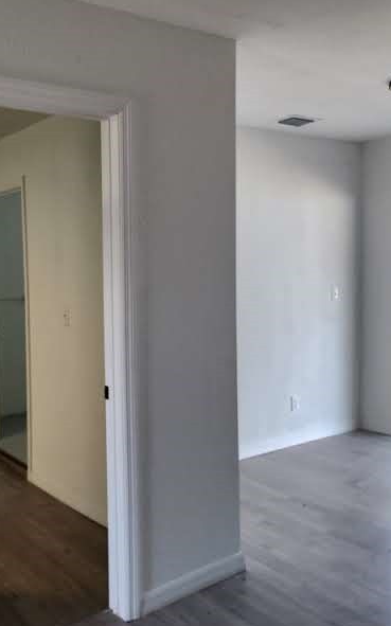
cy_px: 314
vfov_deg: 58.2
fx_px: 563
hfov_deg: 37.0
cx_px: 81
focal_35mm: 33
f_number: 1.8
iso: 160
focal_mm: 6.4
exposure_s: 1/180
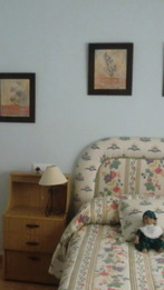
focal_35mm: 50
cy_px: 159
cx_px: 42
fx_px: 386
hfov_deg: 23.7
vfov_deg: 41.3
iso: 640
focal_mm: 4.65
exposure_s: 1/60
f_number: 2.6
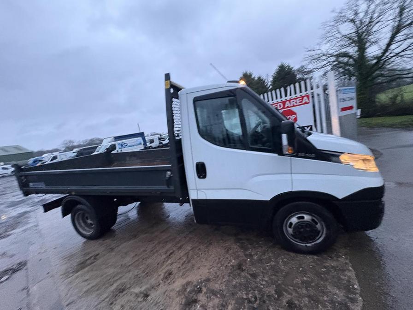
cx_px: 206
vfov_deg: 85.7
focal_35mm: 14
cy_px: 155
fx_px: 167
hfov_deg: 102.1
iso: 800
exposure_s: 1/55
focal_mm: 2.22
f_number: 2.2
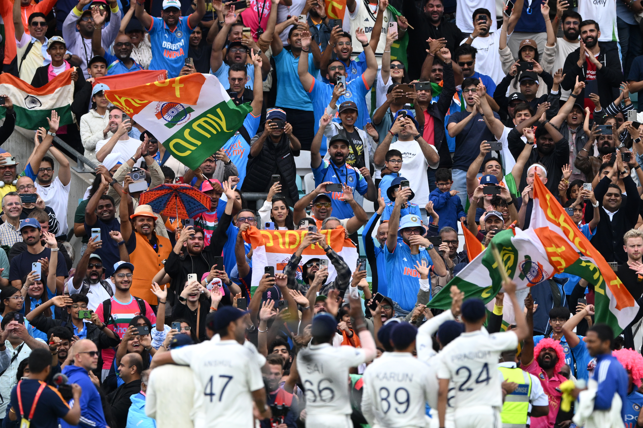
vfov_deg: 1.5
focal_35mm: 900
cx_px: 322
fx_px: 16070
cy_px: 214
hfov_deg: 2.3
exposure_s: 1/3024
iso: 1250
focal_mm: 600
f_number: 4.5
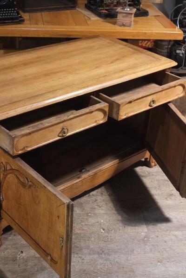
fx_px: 411
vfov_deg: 37.5
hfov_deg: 25.5
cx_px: 93
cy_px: 139
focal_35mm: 53
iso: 3200
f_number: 4
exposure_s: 1/125
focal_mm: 35
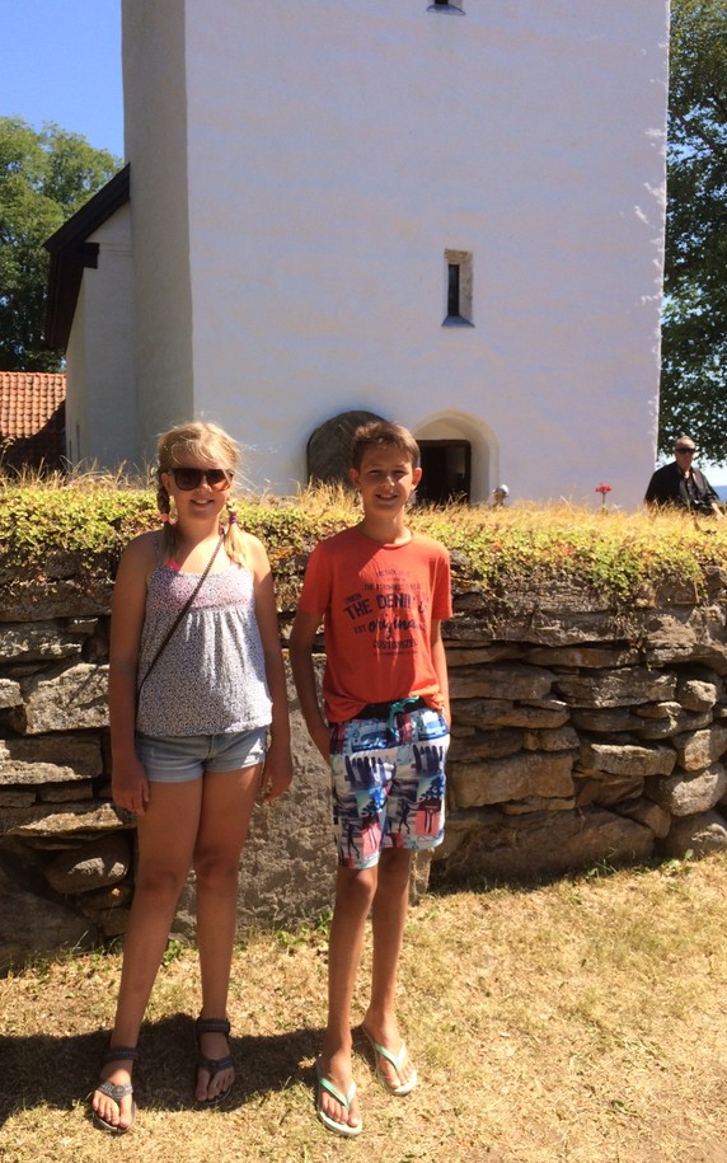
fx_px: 983
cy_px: 583
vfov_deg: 61.2
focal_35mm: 31
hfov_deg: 40.5
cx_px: 299
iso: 32
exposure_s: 1/1109
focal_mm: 4.15
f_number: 2.2
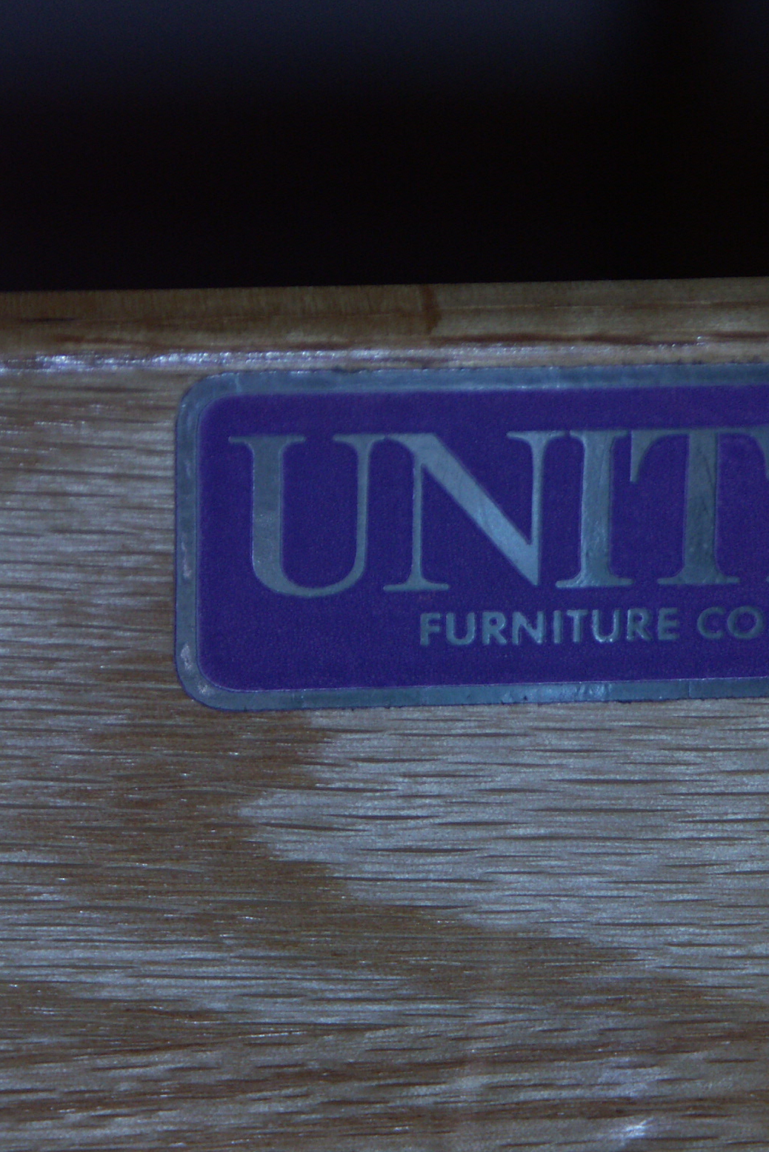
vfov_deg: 7.4
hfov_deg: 4.9
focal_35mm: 278
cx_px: 763
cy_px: 575
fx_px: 8903
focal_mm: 50.8
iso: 100
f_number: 3.5
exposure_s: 1/200
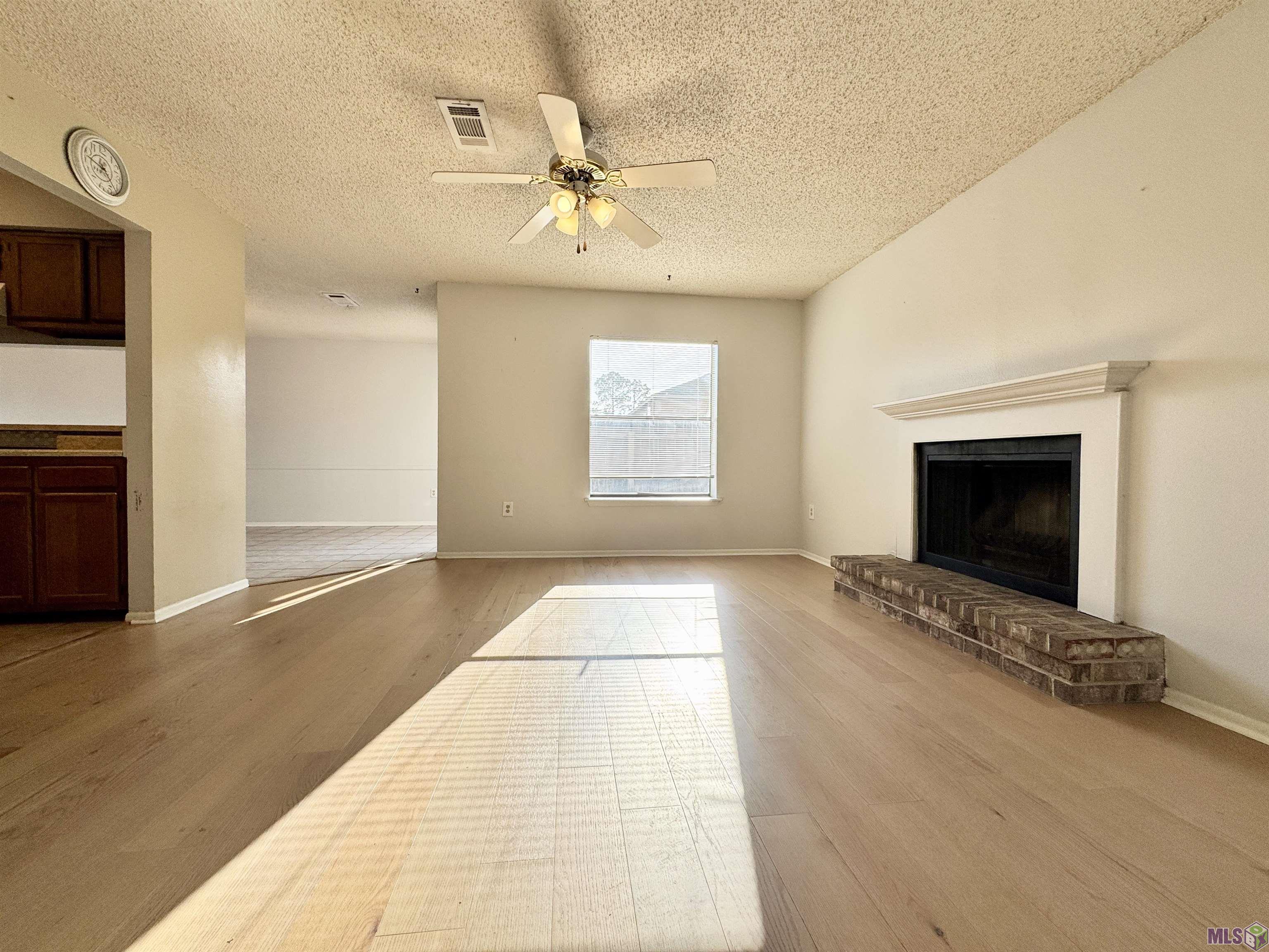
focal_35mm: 14
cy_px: 476
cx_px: 634
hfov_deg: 102.1
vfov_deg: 85.7
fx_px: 513
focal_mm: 2.22
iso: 40
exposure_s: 1/384
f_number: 2.2
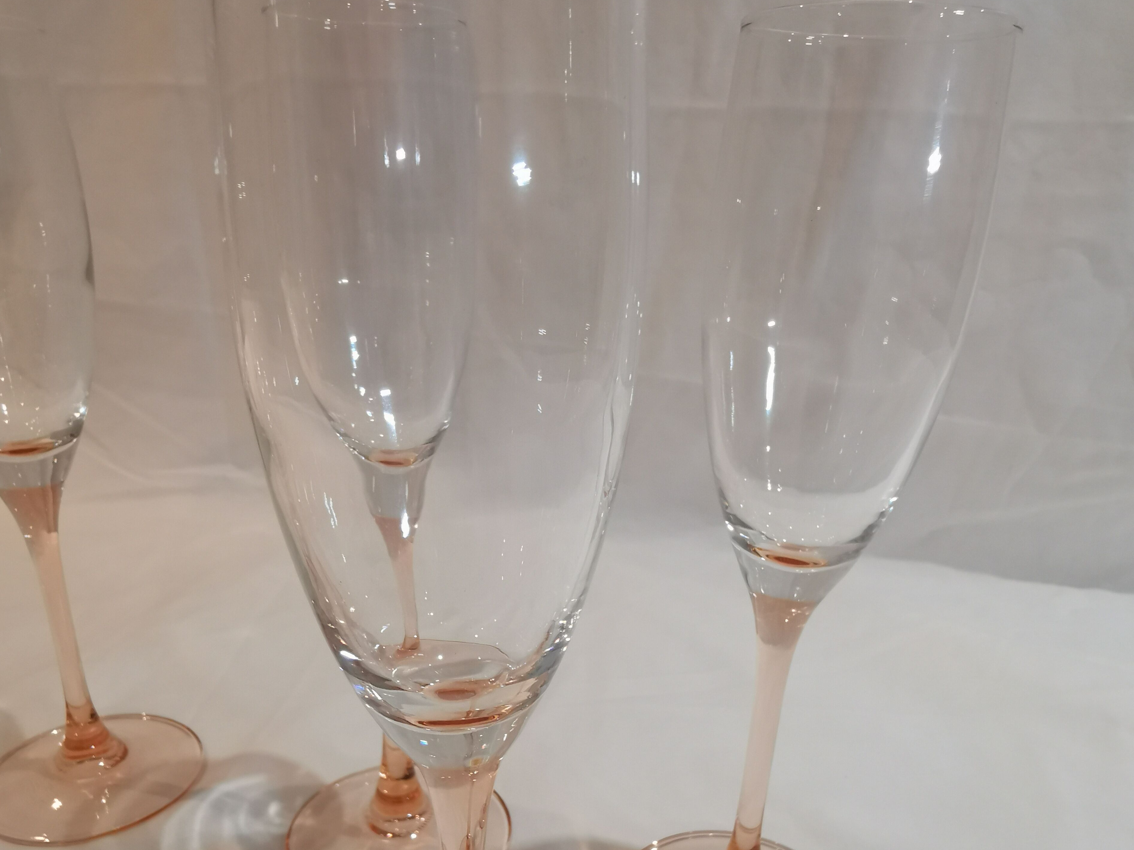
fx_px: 884
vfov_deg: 50.0
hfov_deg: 65.3
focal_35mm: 27
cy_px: 594
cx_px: 570
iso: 200
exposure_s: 1/50
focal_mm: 2.35
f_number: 2.2
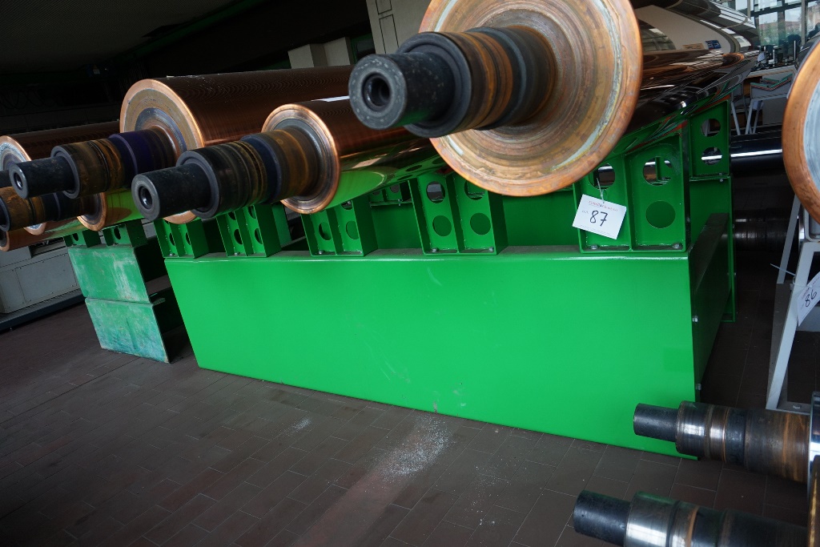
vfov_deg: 53.1
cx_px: 410
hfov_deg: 73.7
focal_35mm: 24
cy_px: 274
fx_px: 547
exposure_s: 1/160
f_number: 4
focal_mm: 16
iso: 400
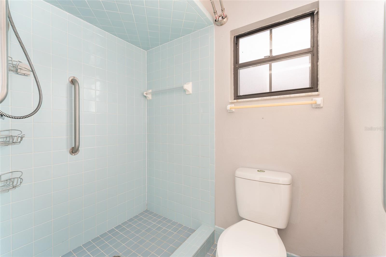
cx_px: 193
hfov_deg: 100.8
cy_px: 128
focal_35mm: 15
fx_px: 160
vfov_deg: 77.7
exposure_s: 1/2
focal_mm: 14.9
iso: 400
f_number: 7.1
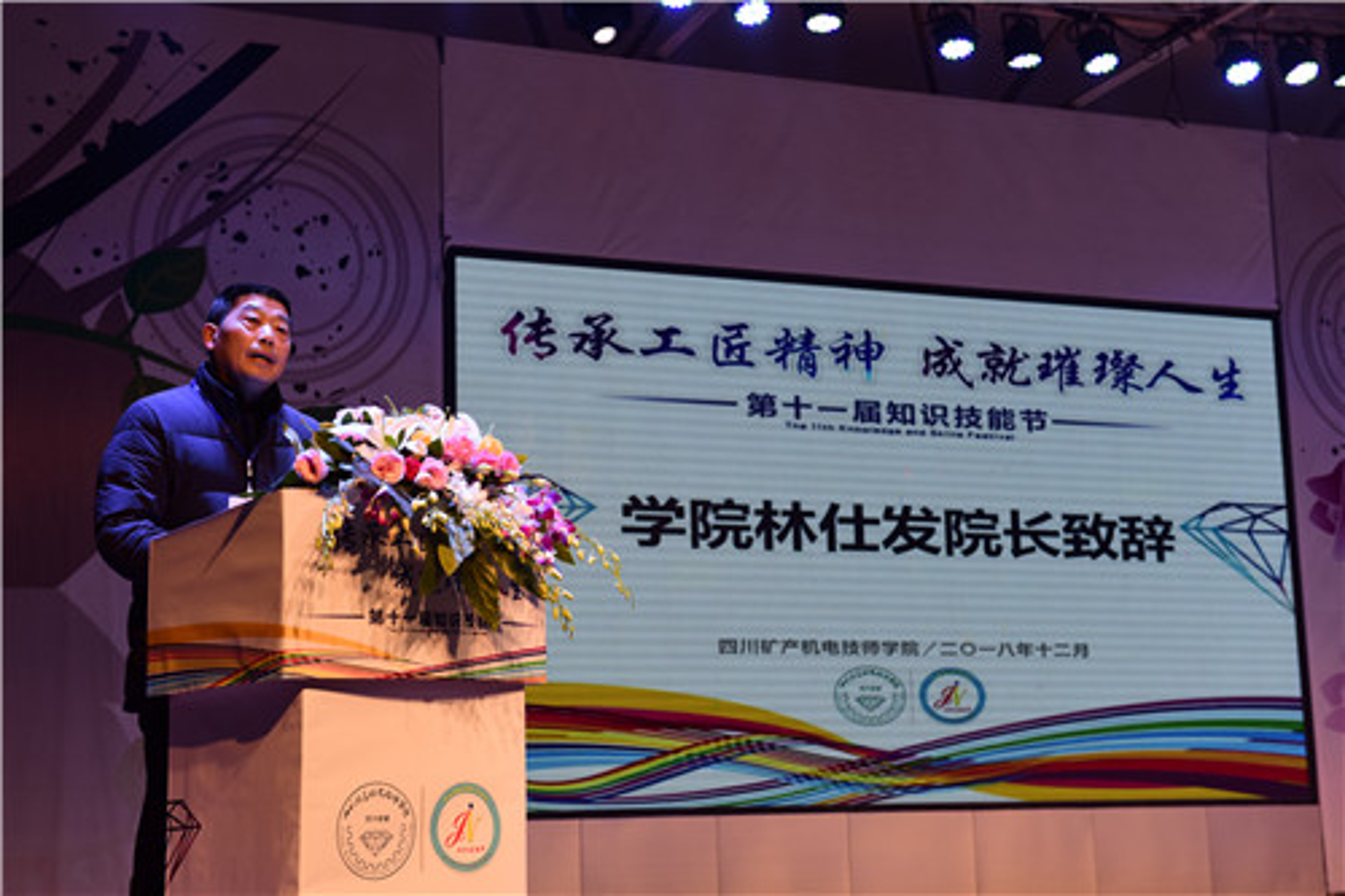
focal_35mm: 56
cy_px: 448
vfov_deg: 24.2
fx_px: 2091
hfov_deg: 35.7
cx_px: 672
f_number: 5.6
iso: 400
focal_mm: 56
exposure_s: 1/80
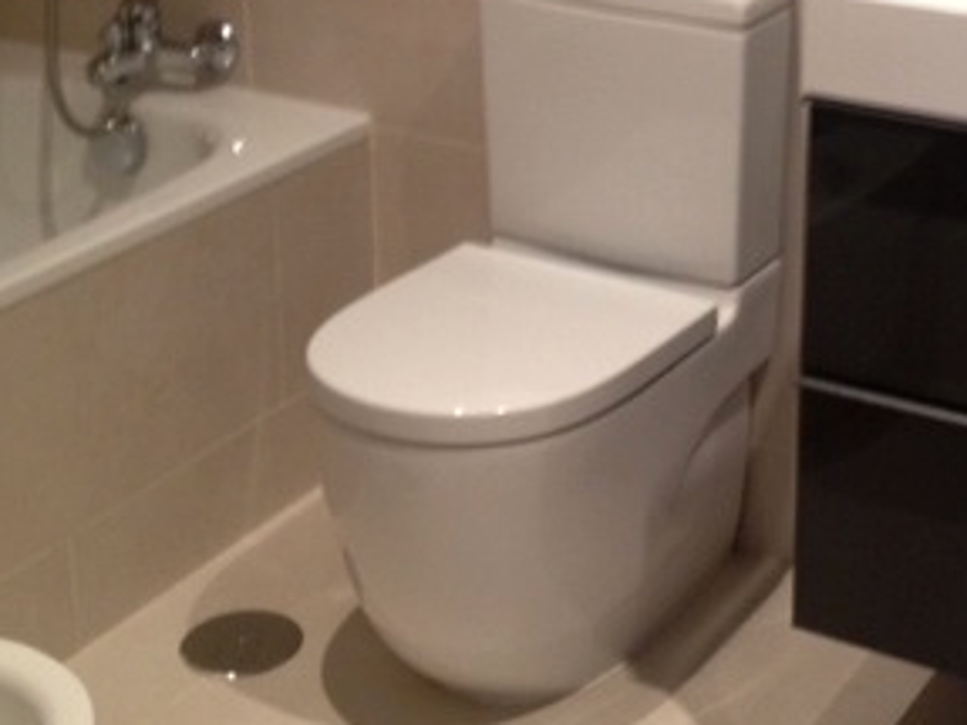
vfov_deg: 18.7
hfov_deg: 24.7
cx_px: 741
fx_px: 2178
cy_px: 165
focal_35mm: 78
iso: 125
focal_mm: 4.28
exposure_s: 1/20
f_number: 2.4
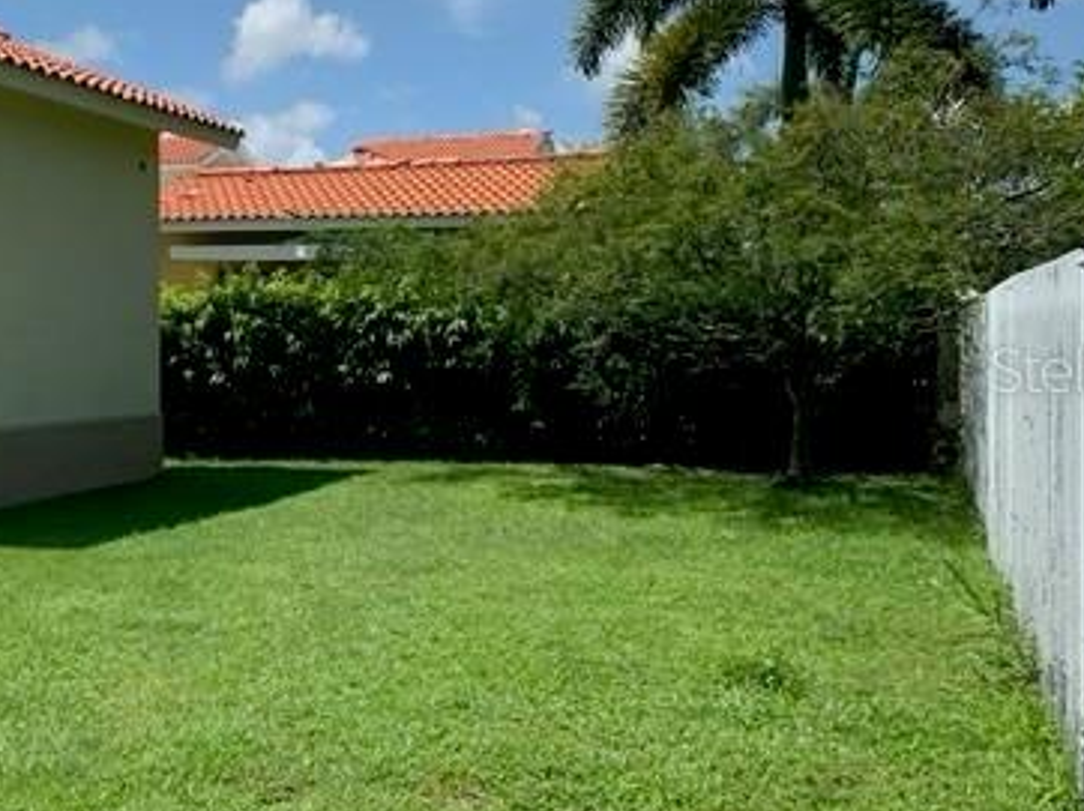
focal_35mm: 46
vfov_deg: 31.5
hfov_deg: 40.5
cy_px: 368
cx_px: 314
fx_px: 1440
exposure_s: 1/2257
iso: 25
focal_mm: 4.25
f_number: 1.8
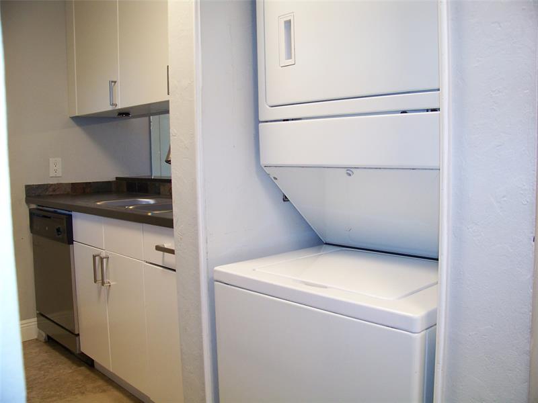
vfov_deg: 42.9
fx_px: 513
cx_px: 269
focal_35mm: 33
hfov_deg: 55.4
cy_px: 202
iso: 160
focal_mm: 5.85
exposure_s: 1/30
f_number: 2.8
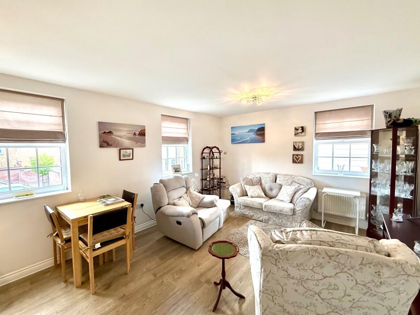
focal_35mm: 15
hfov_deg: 98.1
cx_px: 198
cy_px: 159
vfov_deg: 81.7
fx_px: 182
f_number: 2.2
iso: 250
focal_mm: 2.22
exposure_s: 1/100
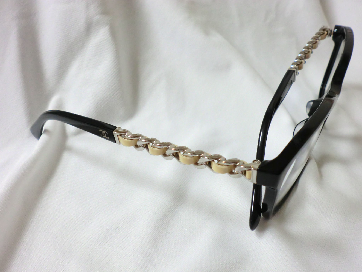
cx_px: 181
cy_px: 136
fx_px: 335
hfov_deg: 56.8
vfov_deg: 44.2
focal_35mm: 32
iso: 320
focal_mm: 5.8
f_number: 3.5
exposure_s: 1/60
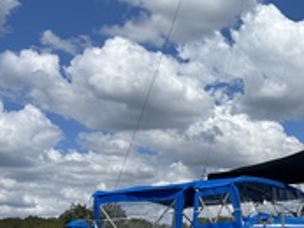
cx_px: 366
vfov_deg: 20.2
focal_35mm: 72
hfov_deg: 24.5
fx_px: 633
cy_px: 191
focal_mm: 5.7
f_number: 1.5
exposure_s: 1/9434
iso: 50
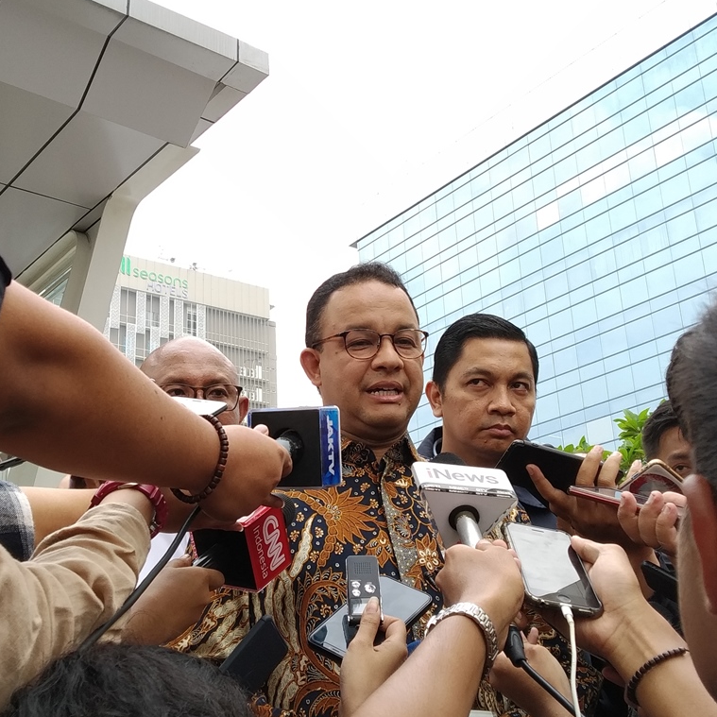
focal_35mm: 31
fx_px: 726
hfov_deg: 52.5
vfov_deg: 52.5
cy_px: 358
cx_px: 325
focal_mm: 3.82
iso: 100
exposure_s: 1/186
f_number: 2.2
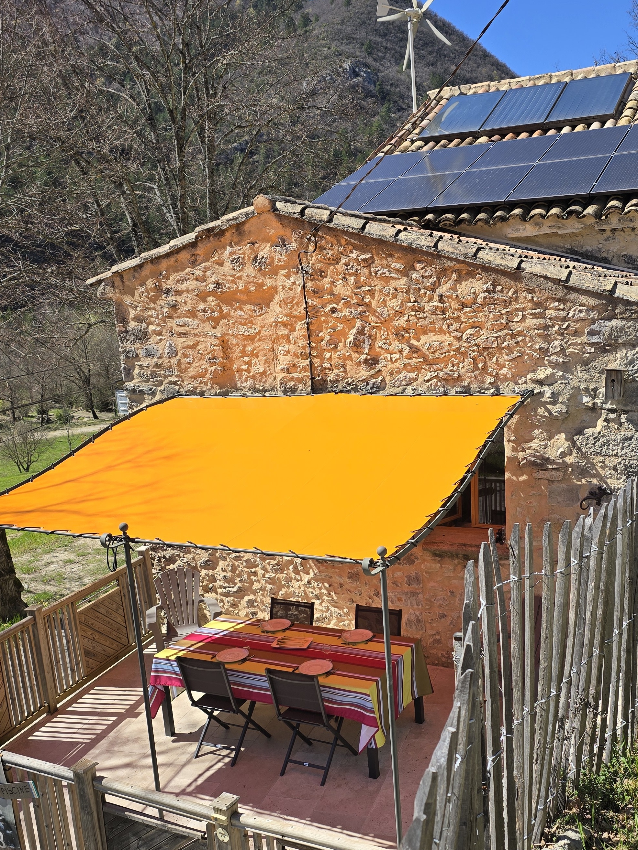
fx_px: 860
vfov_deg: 52.4
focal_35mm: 35
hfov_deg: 40.5
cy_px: 500
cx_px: 389
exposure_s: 1/950
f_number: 1.7
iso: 12
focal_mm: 6.3
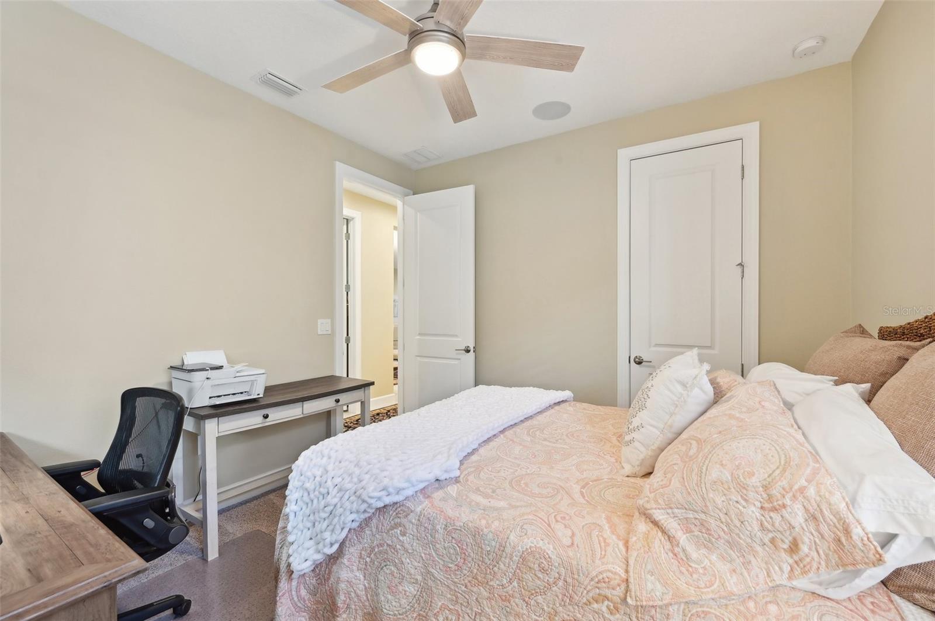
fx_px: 363
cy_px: 310
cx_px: 468
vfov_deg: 81.1
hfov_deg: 104.3
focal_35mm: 14
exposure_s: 1/13
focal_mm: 14
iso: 400
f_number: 8
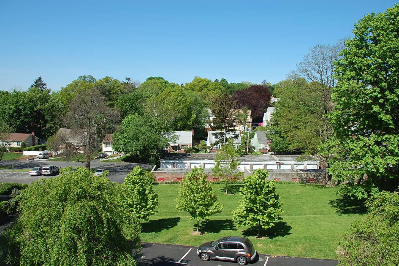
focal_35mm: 28
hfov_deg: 65.5
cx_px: 202
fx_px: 310
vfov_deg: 46.4
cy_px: 136
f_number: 7.1
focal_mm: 18
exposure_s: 1/500
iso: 200
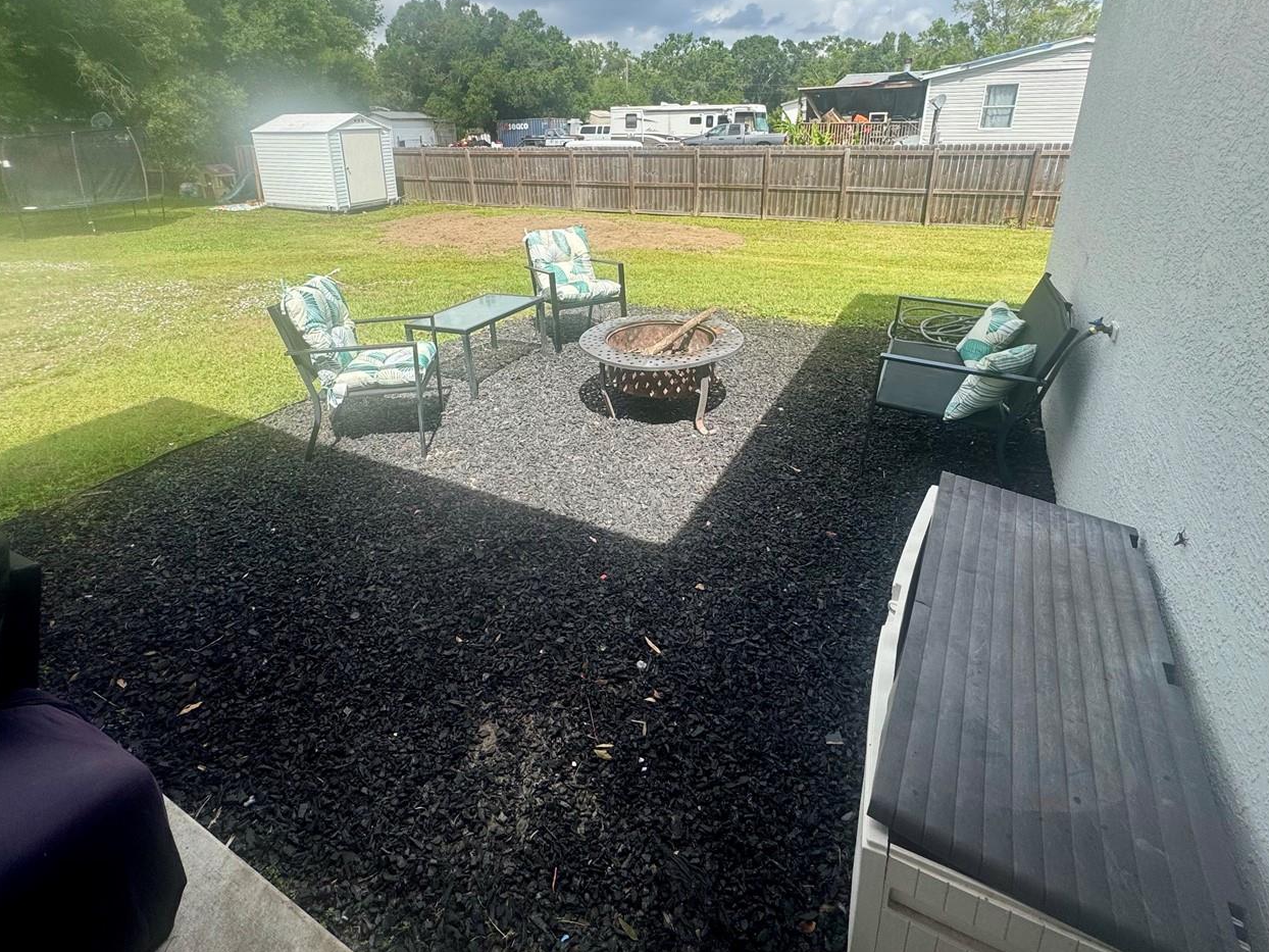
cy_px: 360
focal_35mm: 18
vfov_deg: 70.5
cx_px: 598
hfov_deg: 87.7
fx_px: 660
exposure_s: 1/1277
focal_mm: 2.22
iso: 50
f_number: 2.2
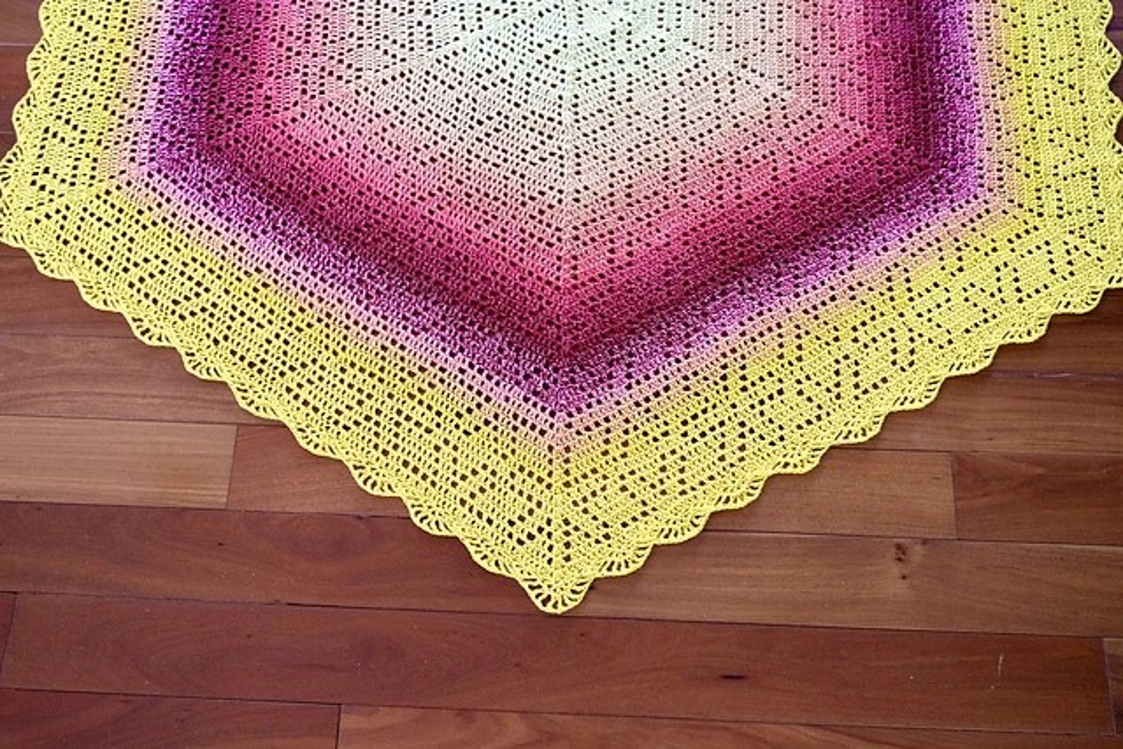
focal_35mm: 35
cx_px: 562
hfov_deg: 54.4
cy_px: 374
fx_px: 1092
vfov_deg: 37.9
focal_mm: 23.5
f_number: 4
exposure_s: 1/100
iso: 2500
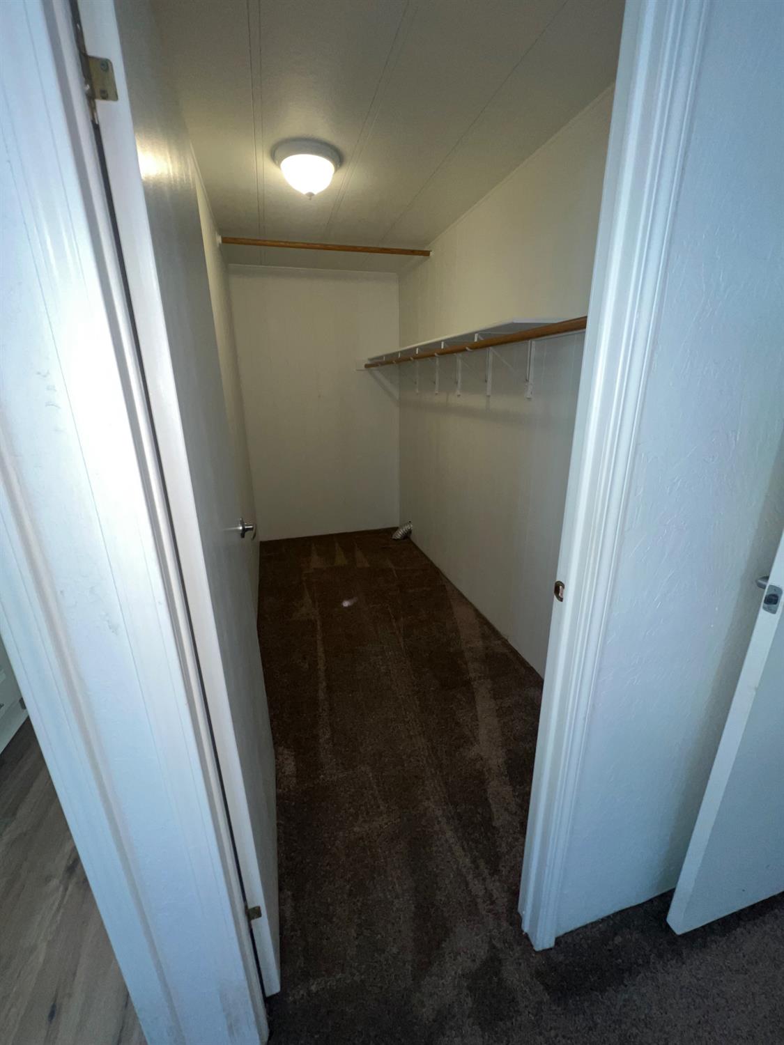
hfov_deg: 89.9
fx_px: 393
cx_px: 392
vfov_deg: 106.2
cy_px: 522
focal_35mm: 13
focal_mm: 1.57
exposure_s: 1/60
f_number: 1.8
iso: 100
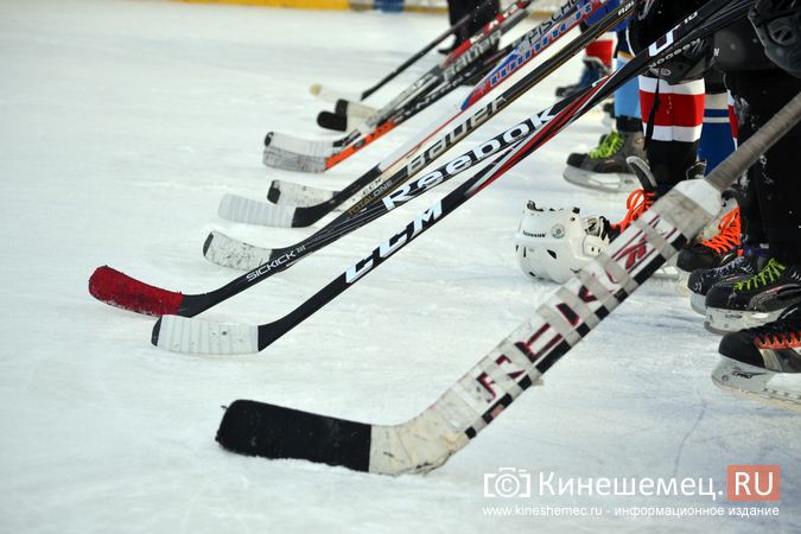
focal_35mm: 112
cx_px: 400
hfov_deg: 18.2
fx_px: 2503
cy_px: 267
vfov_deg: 12.2
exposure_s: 1/1000
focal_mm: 75
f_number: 4.5
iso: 400
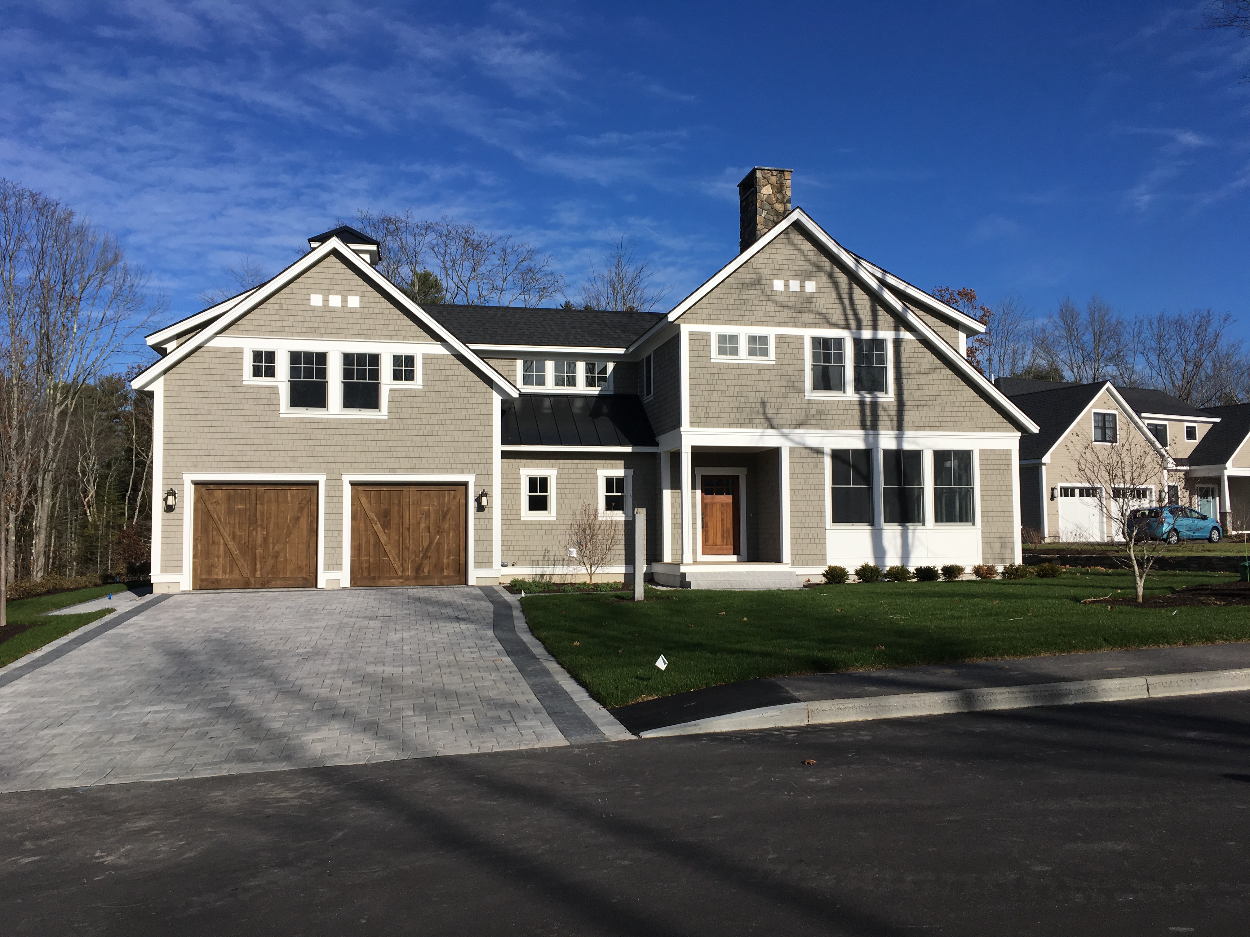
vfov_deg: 48.2
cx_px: 625
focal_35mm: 29
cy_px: 468
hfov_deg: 61.7
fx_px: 1047
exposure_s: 1/3077
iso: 25
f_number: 2.2
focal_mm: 4.15
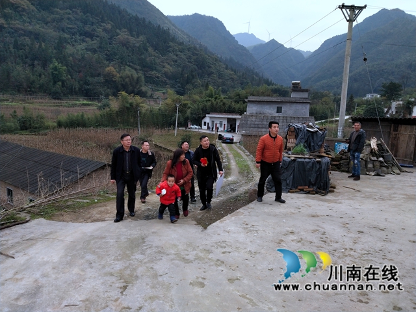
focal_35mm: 30
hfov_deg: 60.0
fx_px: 361
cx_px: 208
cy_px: 156
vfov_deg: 46.8
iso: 63
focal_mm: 3.95
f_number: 1.8
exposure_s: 1/883
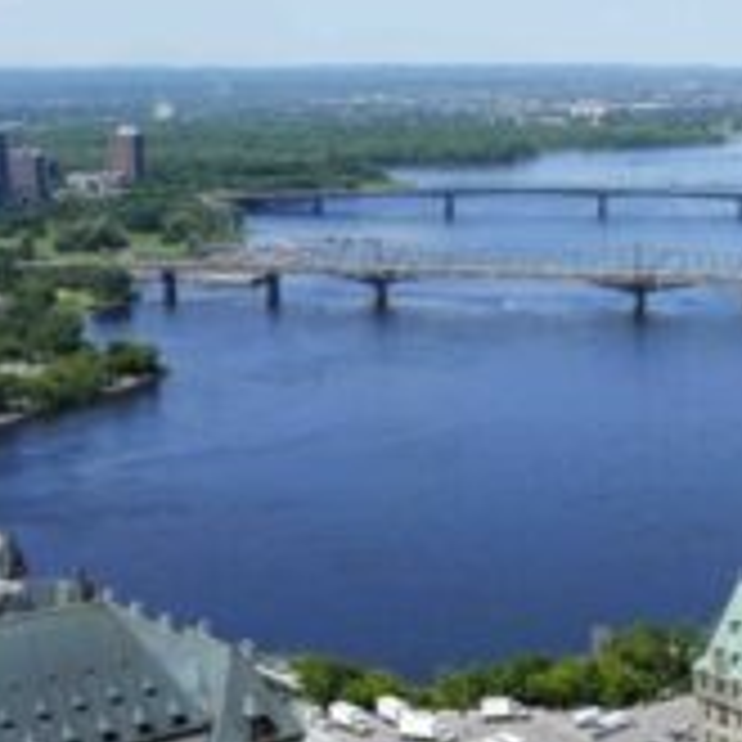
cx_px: 794
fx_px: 1843
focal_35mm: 76
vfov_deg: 22.6
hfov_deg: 21.7
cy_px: 517
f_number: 5.6
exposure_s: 1/250
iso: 50
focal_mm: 24
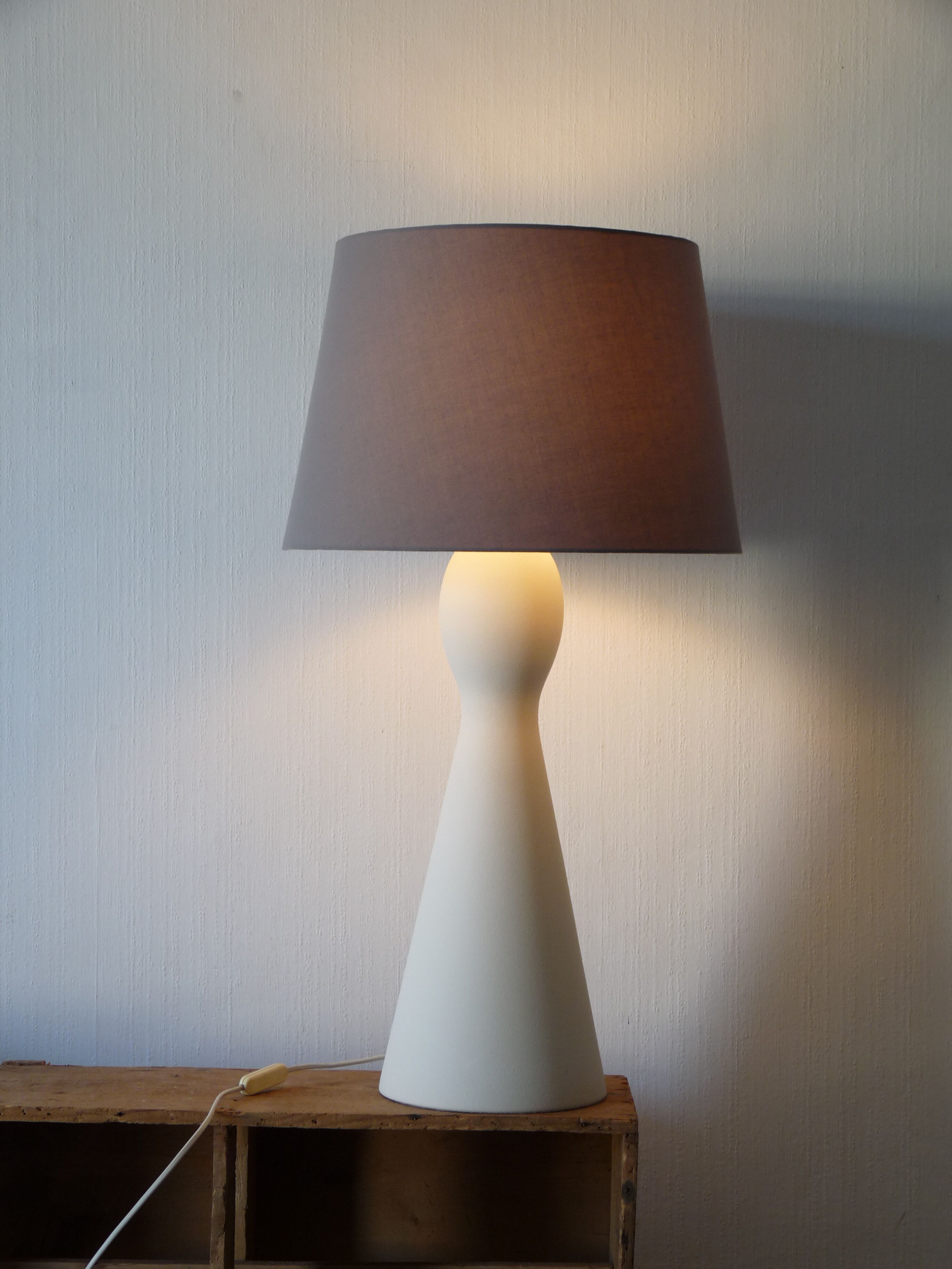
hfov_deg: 18.9
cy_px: 634
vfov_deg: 25.0
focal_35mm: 78
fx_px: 2860
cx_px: 476
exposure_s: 1/40
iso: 125
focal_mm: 13.8
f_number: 3.4
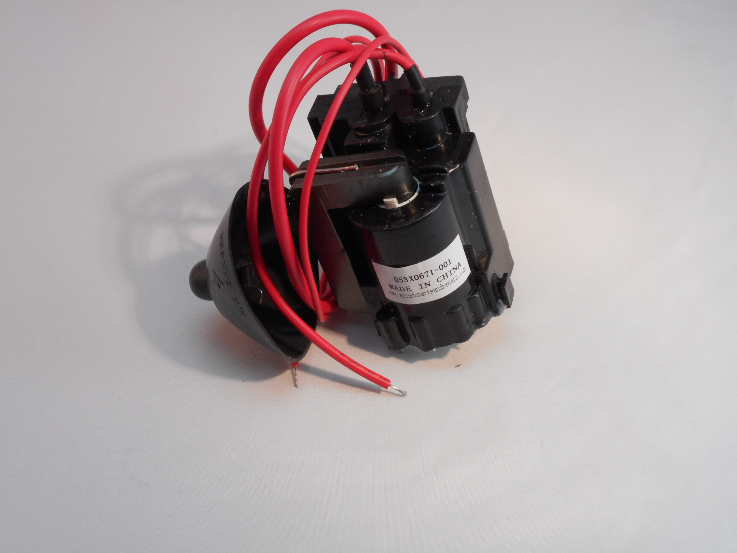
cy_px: 276
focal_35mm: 59
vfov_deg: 24.8
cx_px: 368
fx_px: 1256
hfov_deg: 32.7
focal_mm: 10.5
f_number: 5.1
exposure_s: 1/30
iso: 180
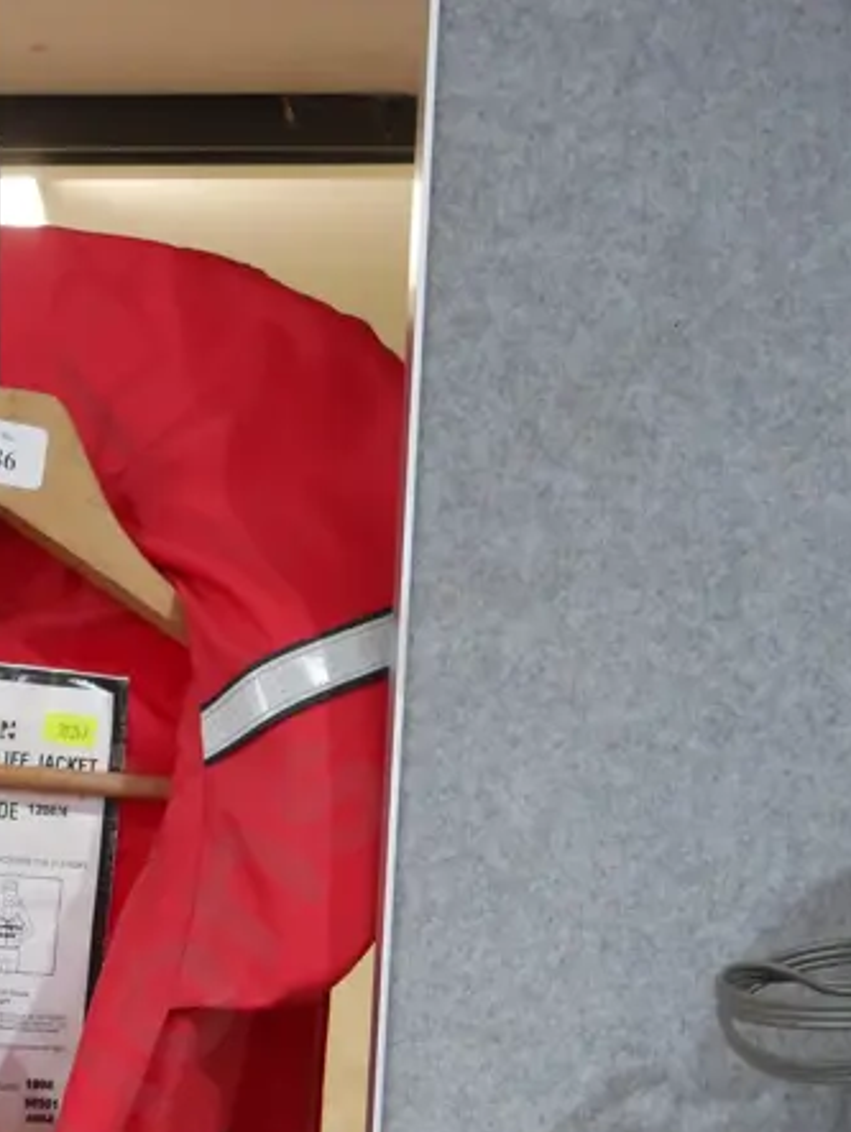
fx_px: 2422
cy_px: 1303
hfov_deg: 19.2
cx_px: -55
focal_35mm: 74
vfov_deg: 24.2
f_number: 3.6
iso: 1250
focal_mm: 16
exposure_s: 1/60
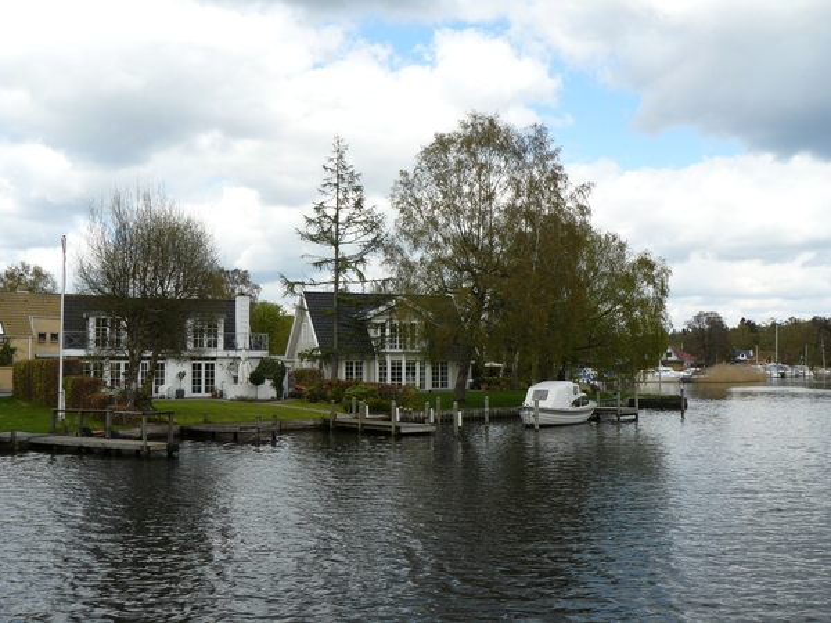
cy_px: 312
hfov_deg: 51.4
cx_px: 416
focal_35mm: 36
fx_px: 864
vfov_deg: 39.7
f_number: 5.6
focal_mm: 6
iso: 100
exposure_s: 1/250
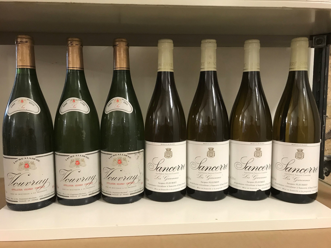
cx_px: 166
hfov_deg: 63.4
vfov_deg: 49.7
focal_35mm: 28
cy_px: 124
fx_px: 268
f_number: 1.8
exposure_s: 1/17
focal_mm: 3.99
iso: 80
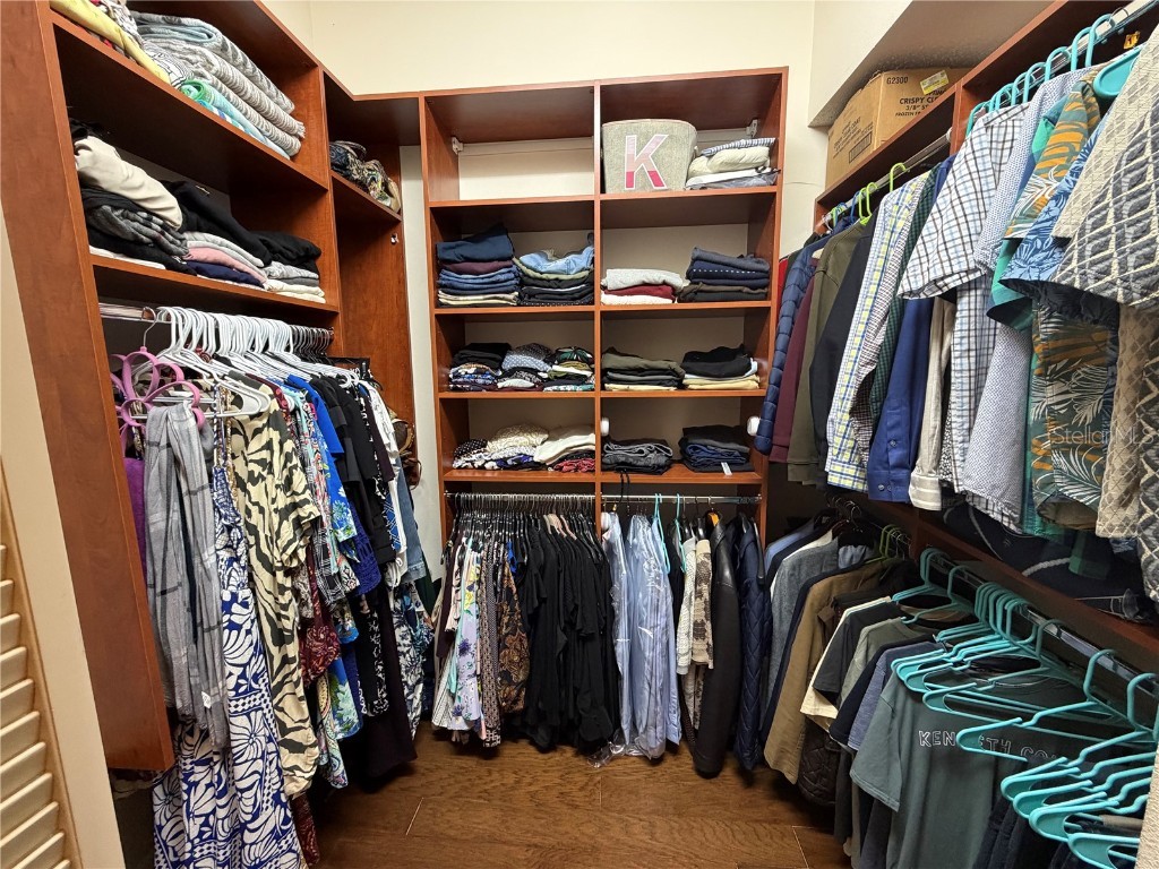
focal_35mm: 14
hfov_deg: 102.1
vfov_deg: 85.7
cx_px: 580
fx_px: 469
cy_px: 434
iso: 320
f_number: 2.2
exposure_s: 1/60
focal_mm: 2.22
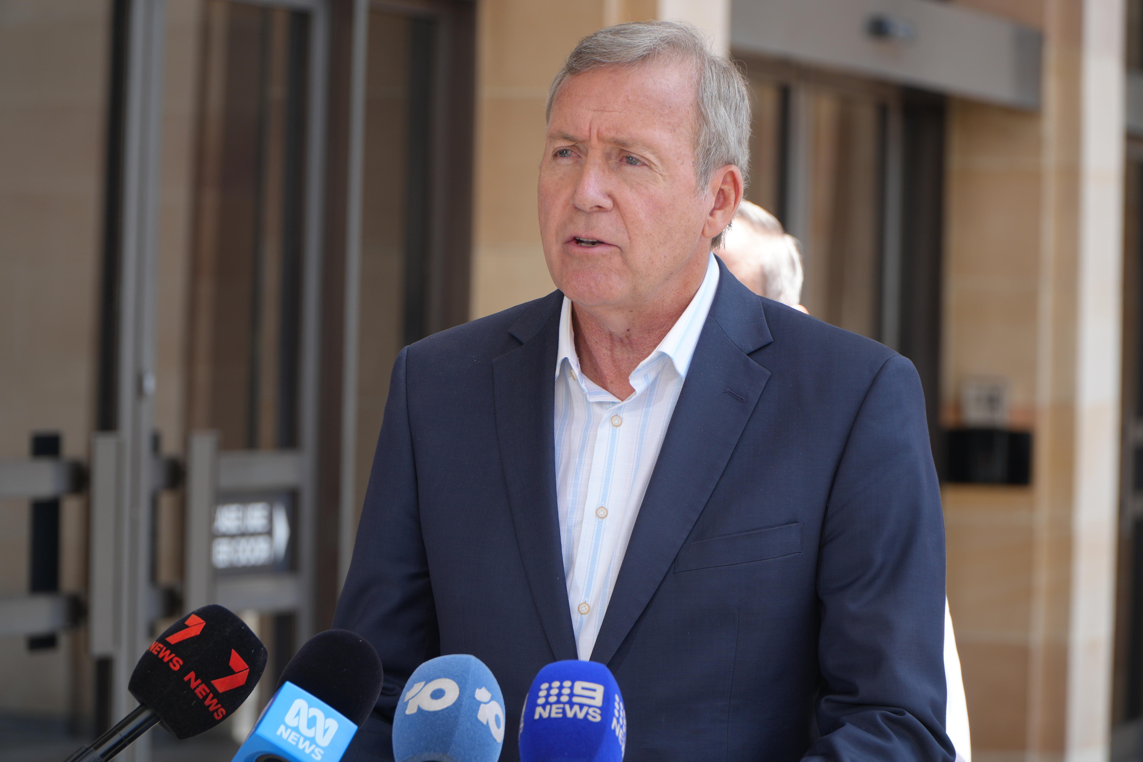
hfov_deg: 14.7
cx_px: 572
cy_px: 381
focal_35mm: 140
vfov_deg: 9.8
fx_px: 4429
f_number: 4.5
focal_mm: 93
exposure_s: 1/320
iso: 100
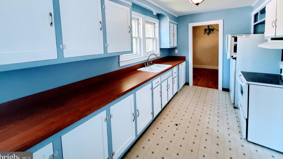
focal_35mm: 15
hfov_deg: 103.0
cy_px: 51
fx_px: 113
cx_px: 146
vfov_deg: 68.3
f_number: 2.2
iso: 320
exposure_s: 1/60
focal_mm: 1.8
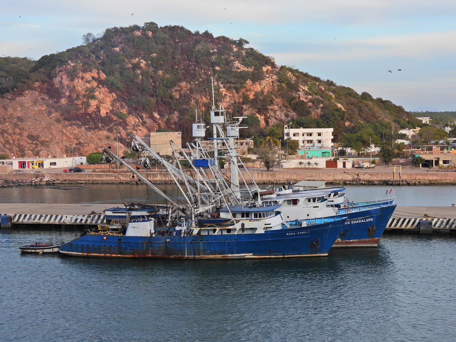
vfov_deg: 21.0
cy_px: 171
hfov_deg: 27.8
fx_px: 922
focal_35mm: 70
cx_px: 228
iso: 100
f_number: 3.5
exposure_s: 1/320
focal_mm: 12.5
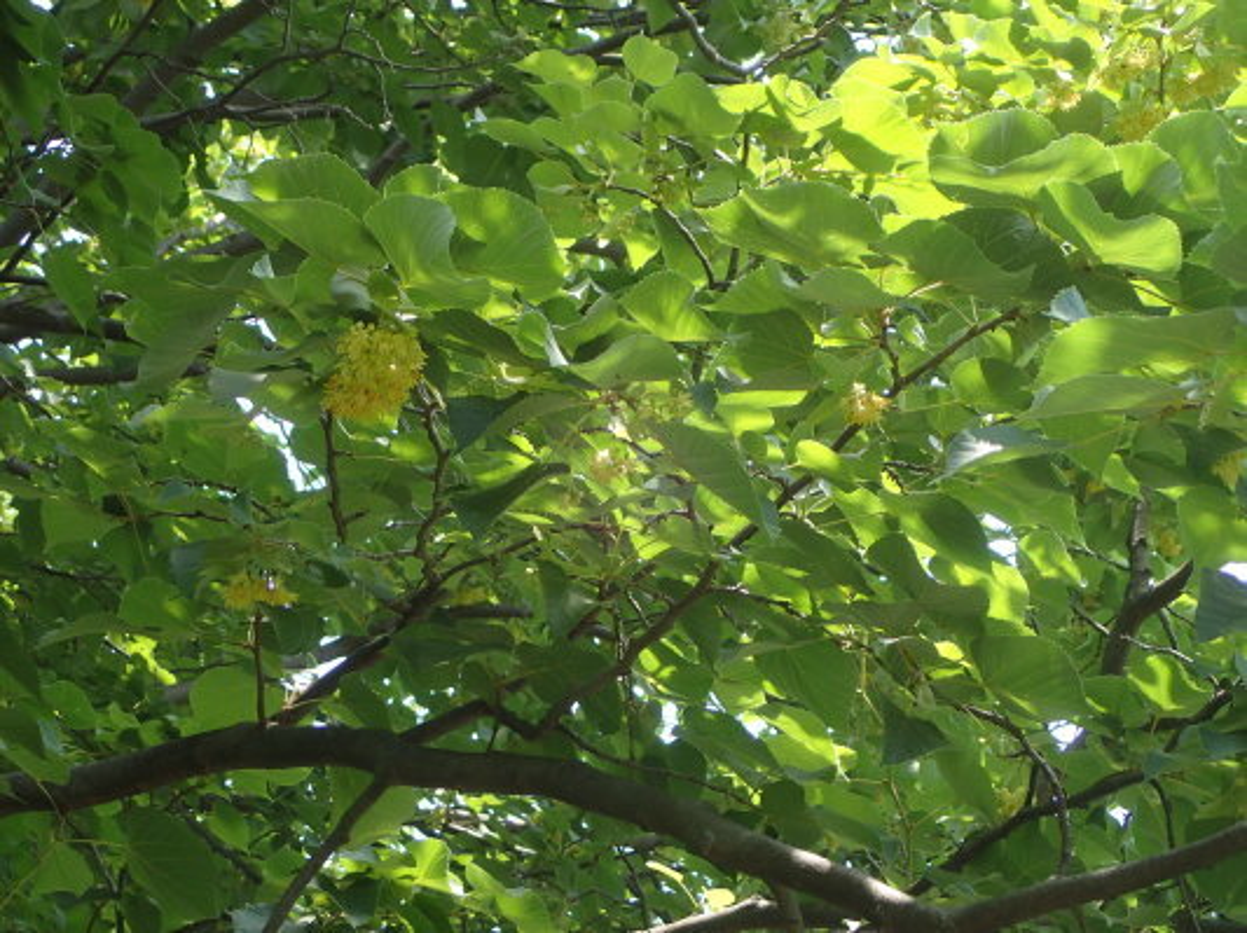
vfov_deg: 16.2
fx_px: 3276
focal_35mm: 91
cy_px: 466
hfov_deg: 21.6
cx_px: 624
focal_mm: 16.48
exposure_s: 1/125
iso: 200
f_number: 4.7
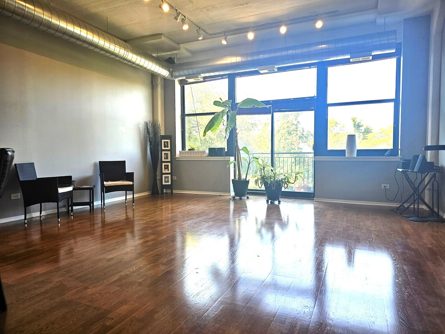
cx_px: 222
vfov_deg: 58.9
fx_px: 296
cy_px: 167
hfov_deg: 73.9
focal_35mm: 23
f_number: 1.7
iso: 32
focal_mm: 6.3
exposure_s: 1/120
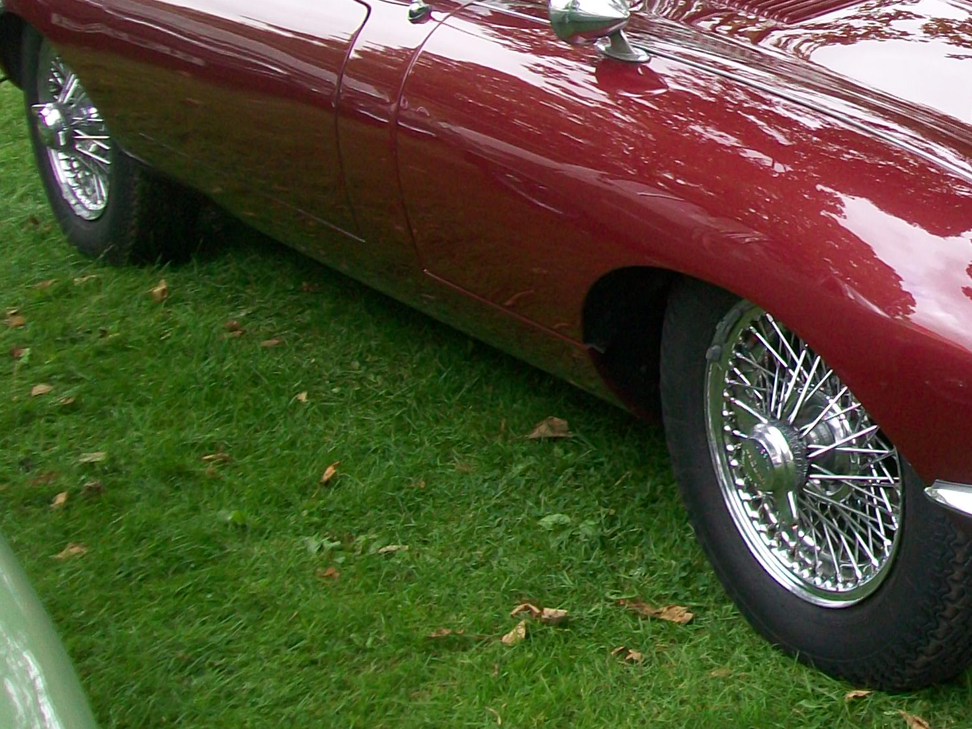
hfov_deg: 21.9
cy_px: 29
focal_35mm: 85
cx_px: 1039
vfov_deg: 17.0
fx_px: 2387
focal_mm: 6
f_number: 2.7
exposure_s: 1/80
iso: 64
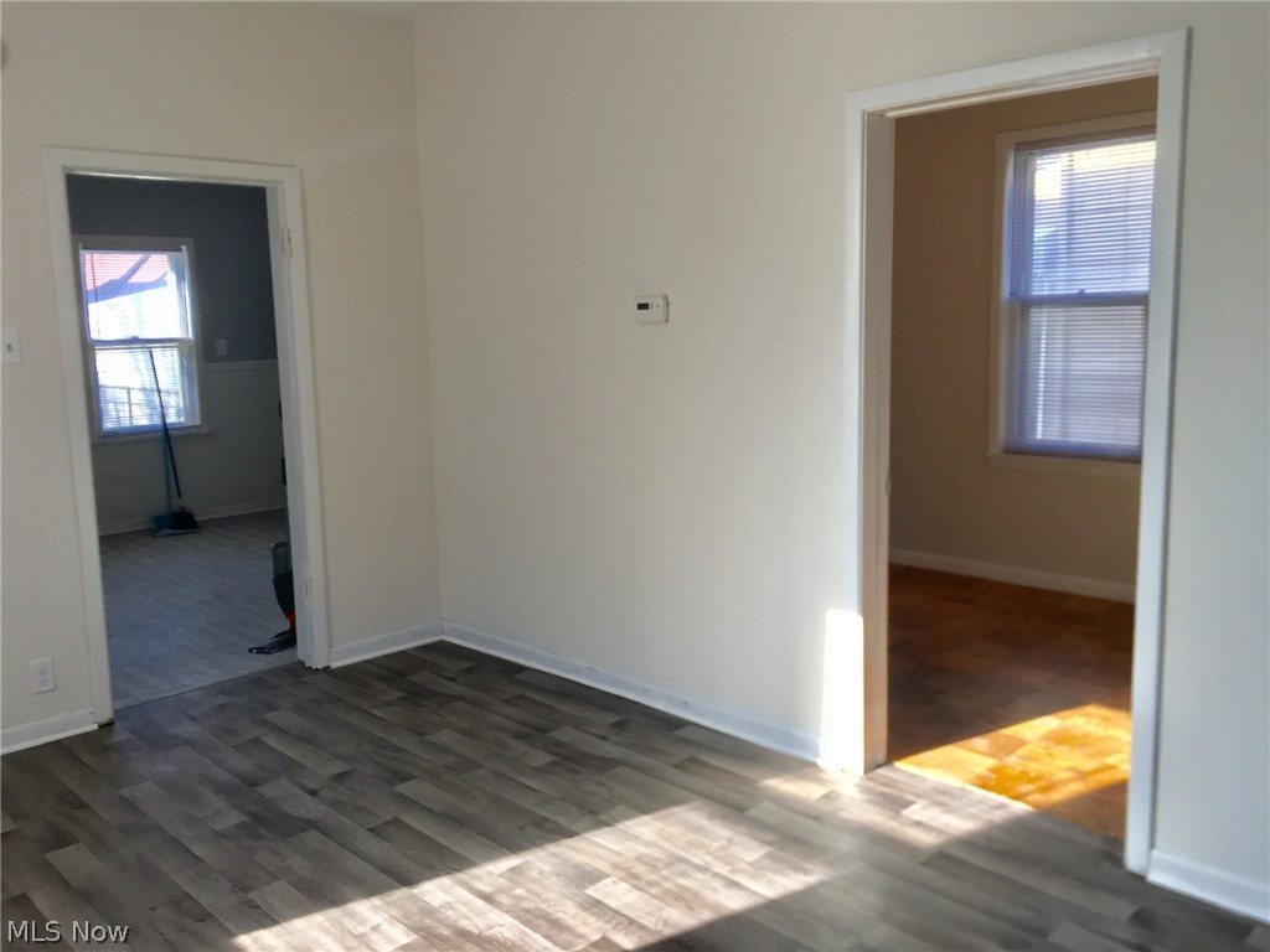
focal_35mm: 29
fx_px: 1064
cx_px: 635
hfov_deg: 61.7
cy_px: 476
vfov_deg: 48.2
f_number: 2.2
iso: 32
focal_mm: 4.15
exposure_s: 1/120
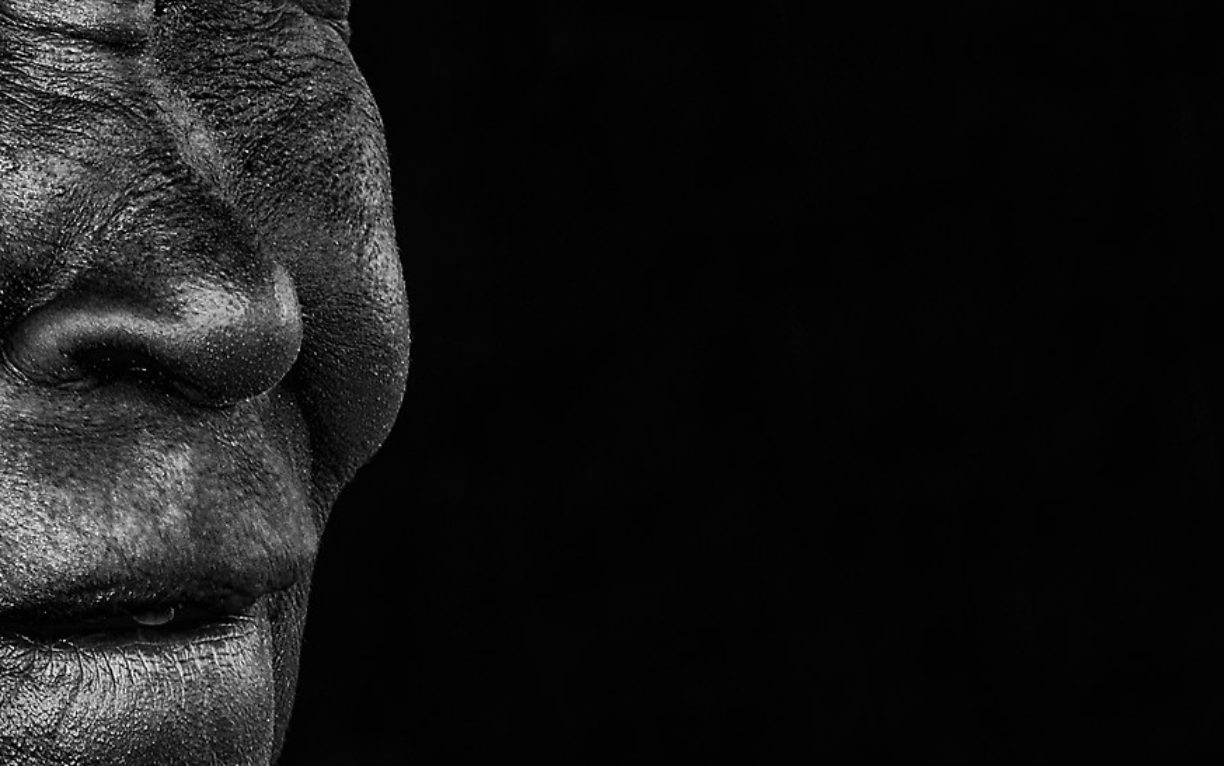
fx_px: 8675
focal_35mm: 260
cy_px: 69
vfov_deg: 5.0
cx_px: -121
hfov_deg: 8.0
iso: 200
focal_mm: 62
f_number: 8
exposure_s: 1/60
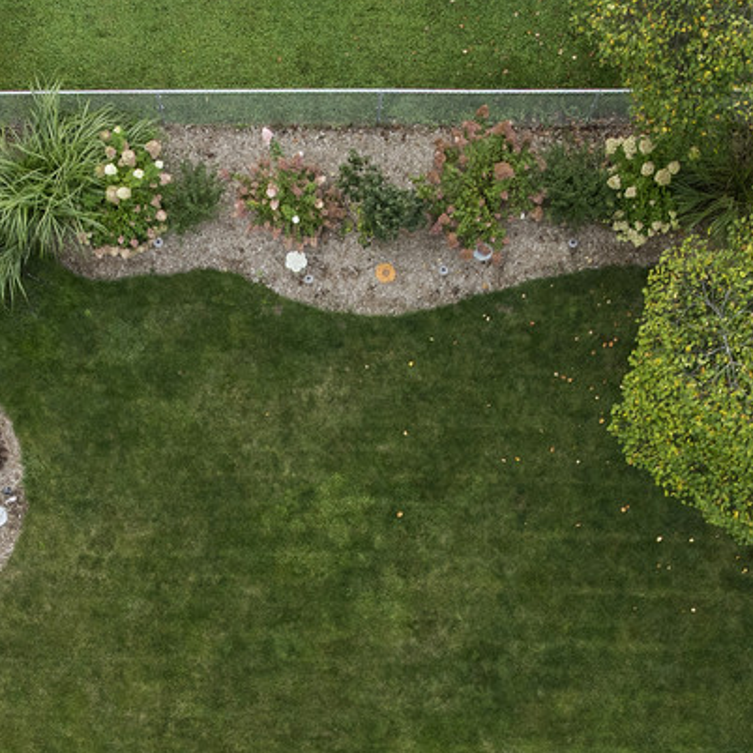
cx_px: 302
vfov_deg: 21.2
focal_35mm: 76
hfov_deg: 22.7
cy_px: 895
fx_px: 1870
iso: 120
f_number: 2.8
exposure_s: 1/160
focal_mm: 12.29
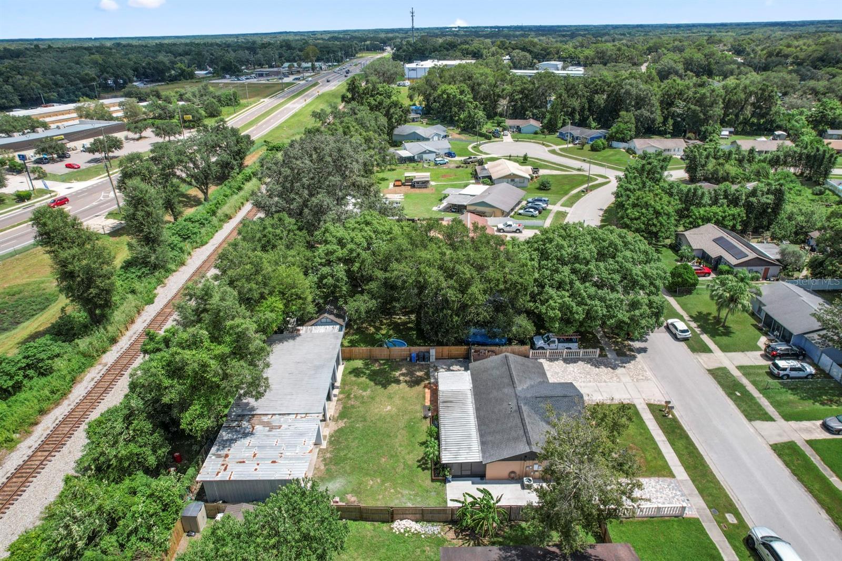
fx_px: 514
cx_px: 421
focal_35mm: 22
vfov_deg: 57.2
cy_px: 280
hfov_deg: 78.6
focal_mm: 8.38
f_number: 2.8
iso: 100
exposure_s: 1/1600
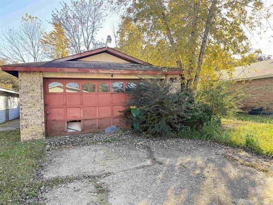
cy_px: 102
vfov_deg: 56.8
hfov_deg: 71.6
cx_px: 136
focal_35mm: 24
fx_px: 189
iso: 64
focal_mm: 6.76
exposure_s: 1/187
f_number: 1.78
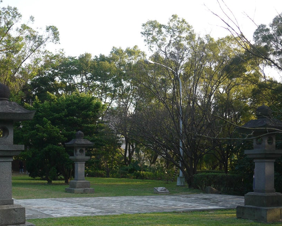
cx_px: 107
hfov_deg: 32.3
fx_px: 484
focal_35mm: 58
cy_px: 155
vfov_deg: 26.0
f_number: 1.8
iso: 160
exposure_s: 1/1000
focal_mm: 20
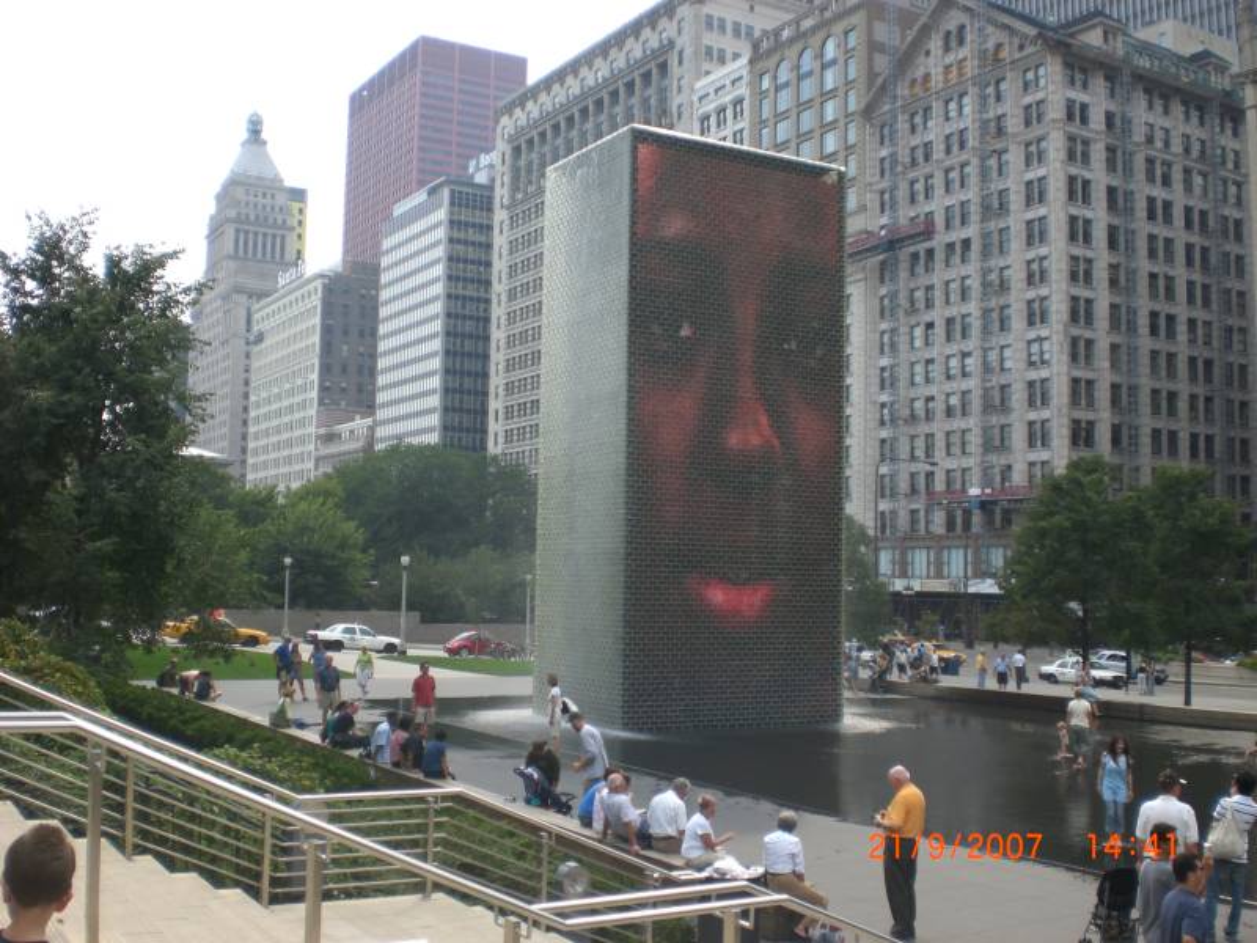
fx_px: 1380
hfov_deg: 49.0
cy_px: 472
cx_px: 628
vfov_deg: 37.7
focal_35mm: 38
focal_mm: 6.3
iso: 50
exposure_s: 1/400
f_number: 3.1
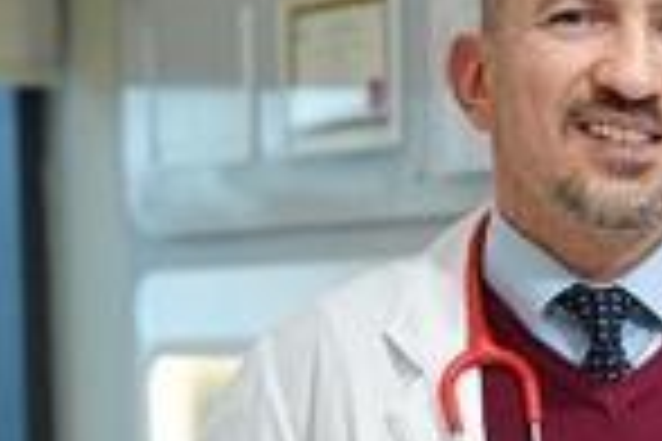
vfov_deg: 7.7
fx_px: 3273
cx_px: 667
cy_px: 454
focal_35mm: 178
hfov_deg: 11.4
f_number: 2.8
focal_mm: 50
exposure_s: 1/100
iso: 640
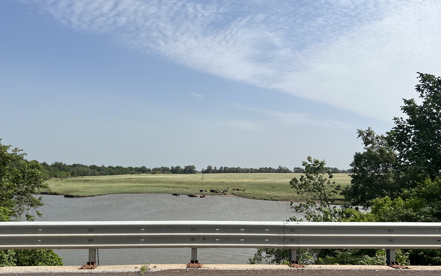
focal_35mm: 34
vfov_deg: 37.3
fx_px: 409
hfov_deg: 56.6
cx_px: 199
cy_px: 140
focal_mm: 5.7
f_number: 1.5
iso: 50
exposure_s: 1/8000
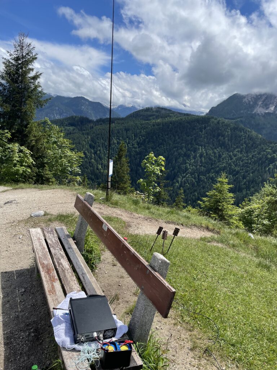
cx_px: 138
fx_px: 277
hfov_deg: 53.1
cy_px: 185
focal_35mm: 26
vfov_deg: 67.3
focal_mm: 4.2
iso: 32
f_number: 1.6
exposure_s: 1/5291
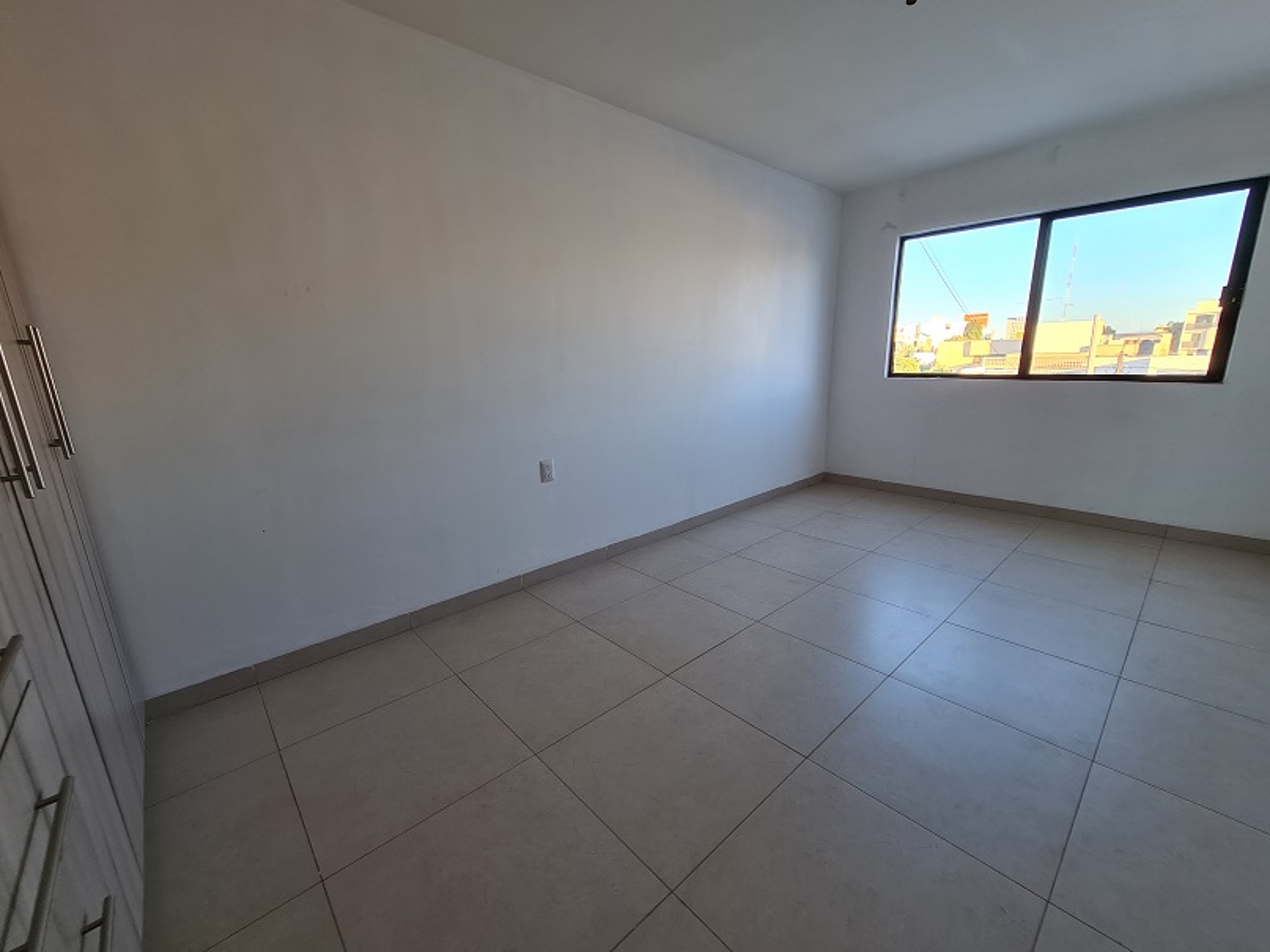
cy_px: 476
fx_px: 477
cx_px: 635
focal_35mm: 13
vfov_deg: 89.9
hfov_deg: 106.2
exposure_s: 1/60
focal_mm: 2.2
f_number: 2.2
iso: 64
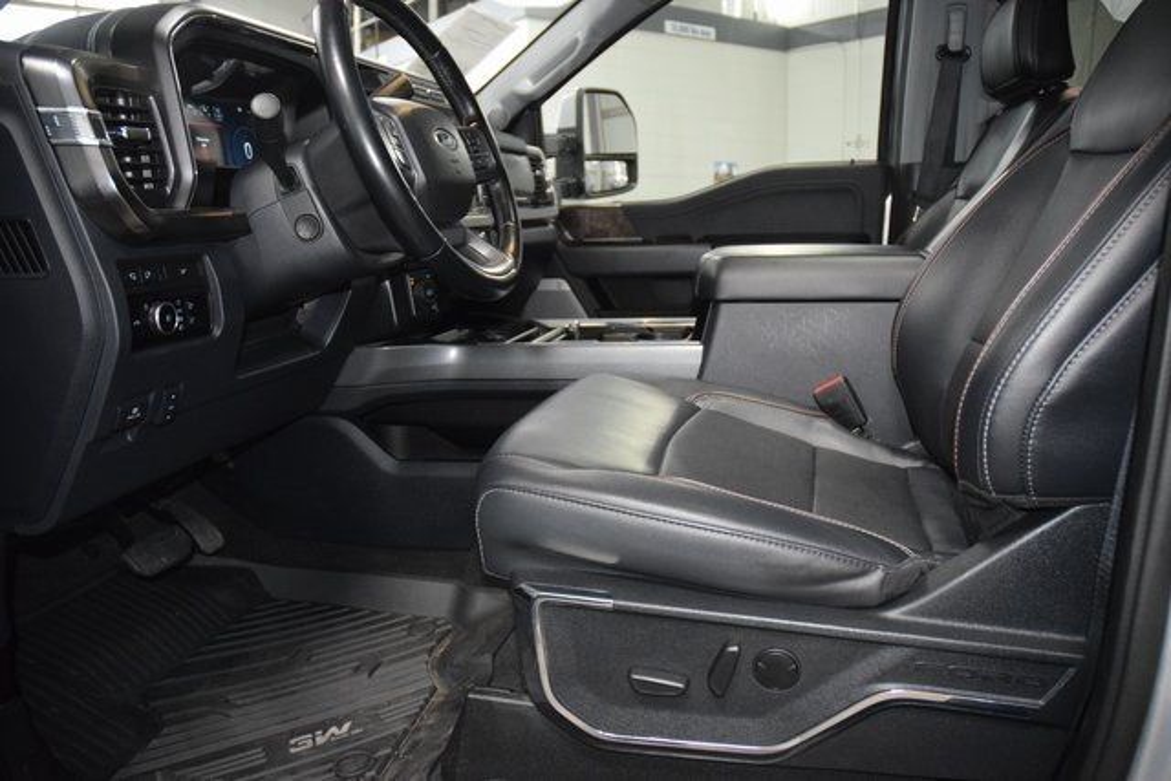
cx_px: 586
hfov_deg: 67.4
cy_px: 390
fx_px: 878
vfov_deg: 48.0
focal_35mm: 27
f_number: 3.5
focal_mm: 18
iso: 3200
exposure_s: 1/100
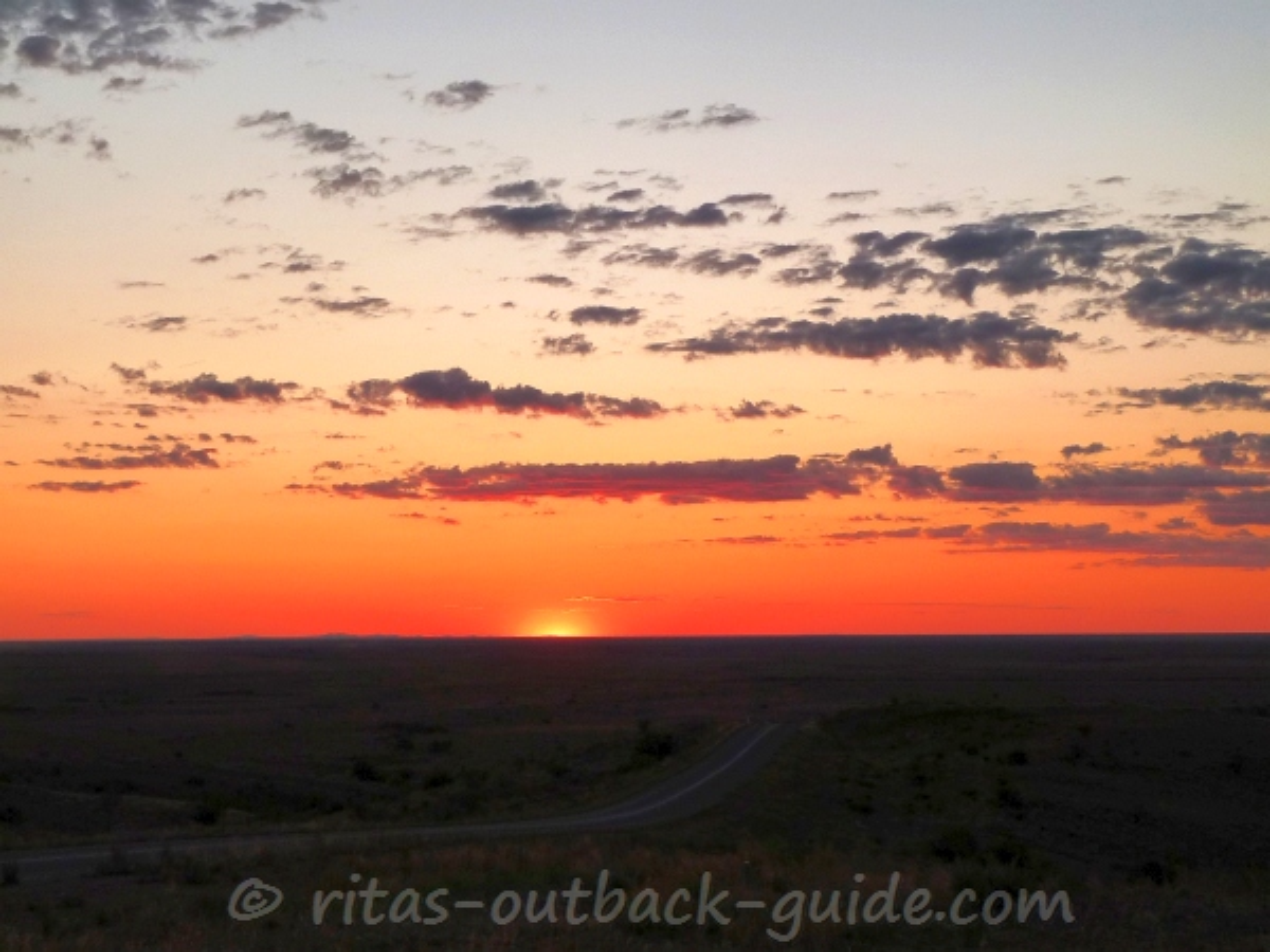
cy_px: 476
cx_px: 635
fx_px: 2018
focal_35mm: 55
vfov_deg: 26.6
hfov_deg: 34.9
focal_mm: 9.1
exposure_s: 1/160
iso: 125
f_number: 3.9
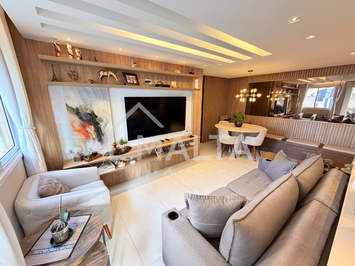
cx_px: 178
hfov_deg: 102.1
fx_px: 144
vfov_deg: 85.7
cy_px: 133
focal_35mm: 14
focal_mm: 2.22
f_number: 2.2
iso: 320
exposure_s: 1/120
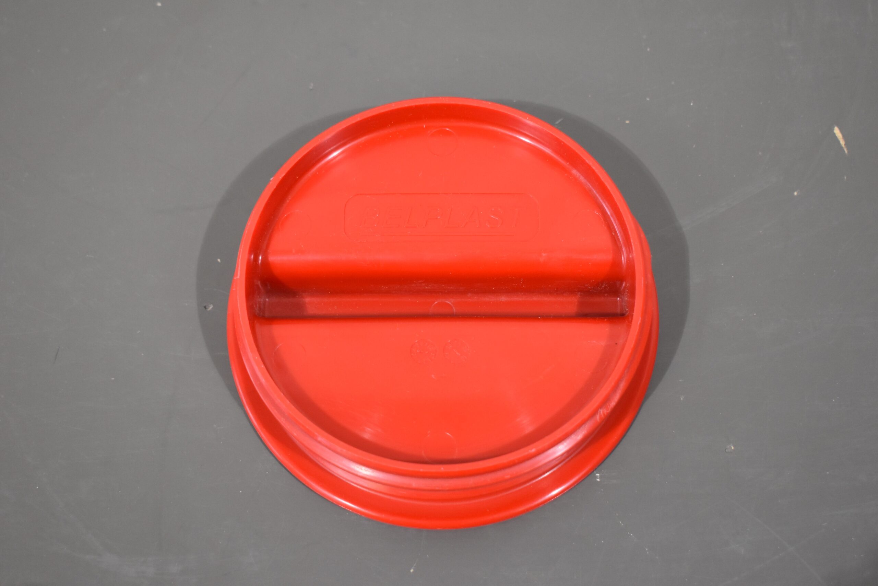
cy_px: 293
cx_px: 439
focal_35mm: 63
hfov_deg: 31.9
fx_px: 1536
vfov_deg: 21.6
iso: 1000
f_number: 5
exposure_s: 1/125
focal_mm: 42
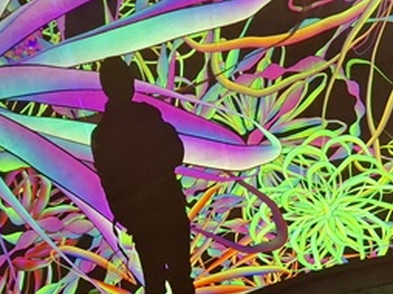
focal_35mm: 74
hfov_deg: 23.7
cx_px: 487
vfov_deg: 19.5
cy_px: 263
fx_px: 839
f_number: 1.8
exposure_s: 1/25
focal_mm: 5.54
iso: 640
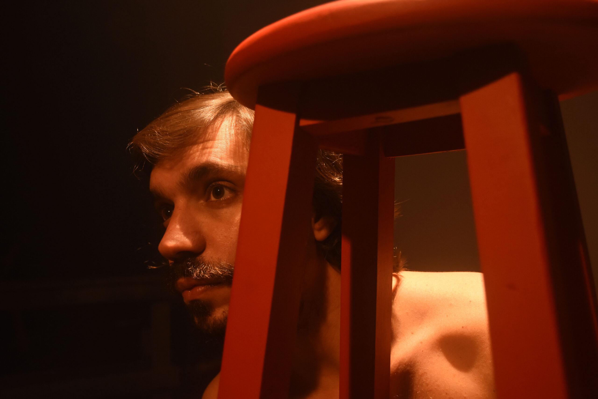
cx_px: 299
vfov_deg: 34.2
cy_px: 200
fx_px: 648
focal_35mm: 39
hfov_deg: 49.6
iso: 1000
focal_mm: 26
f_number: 3.8
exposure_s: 1/60
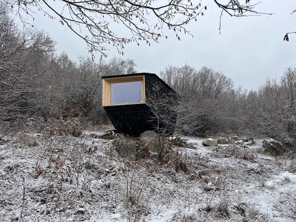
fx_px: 222
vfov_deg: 53.1
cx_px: 148
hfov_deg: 67.3
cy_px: 111
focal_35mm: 26
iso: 50
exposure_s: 1/1449
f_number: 1.5
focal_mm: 5.7
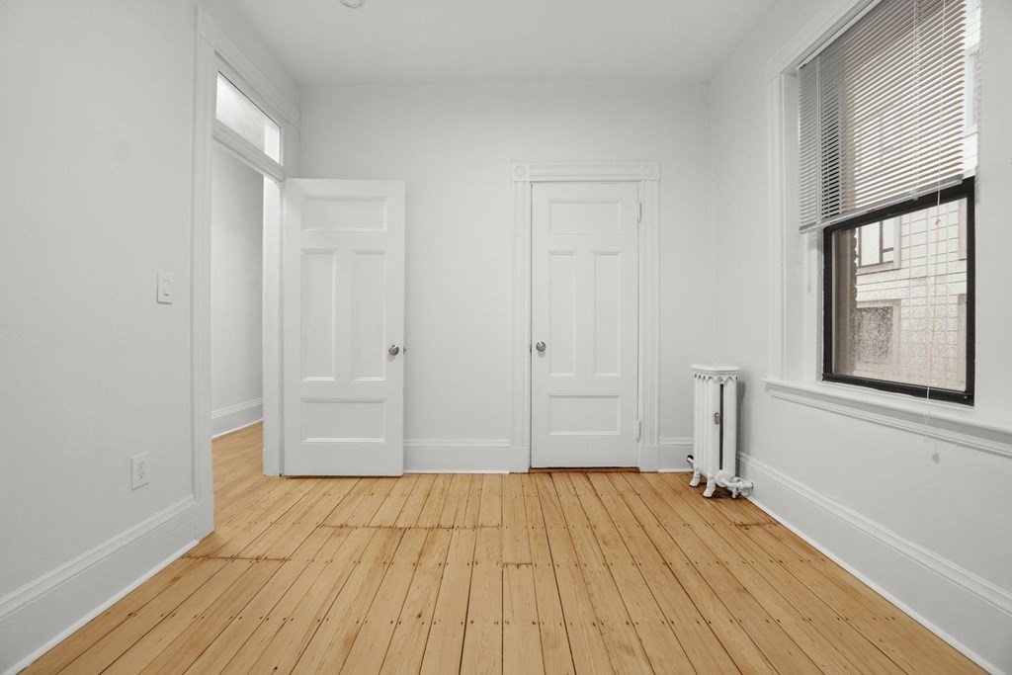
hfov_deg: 100.4
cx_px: 506
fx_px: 422
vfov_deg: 77.3
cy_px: 338
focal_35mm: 15
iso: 320
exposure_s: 1/5
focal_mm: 10
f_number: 7.1
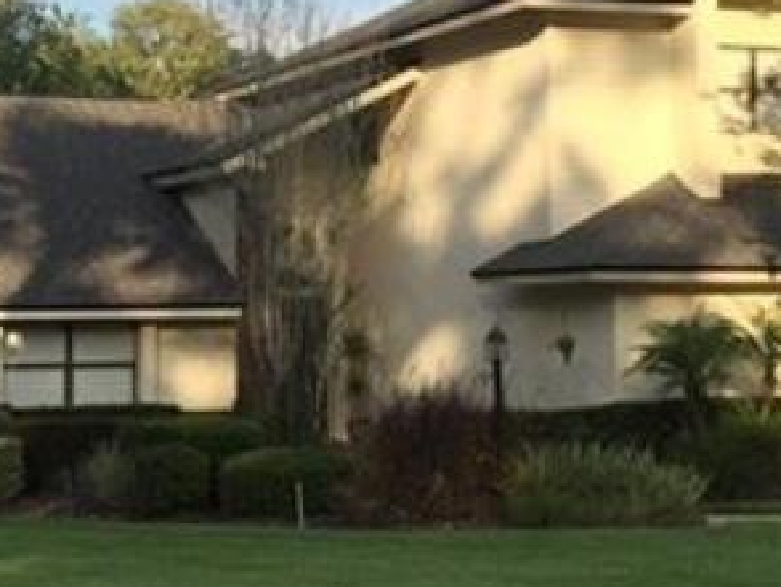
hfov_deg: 19.4
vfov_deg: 14.6
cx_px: 412
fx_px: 2281
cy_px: 157
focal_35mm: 101
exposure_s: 1/1199
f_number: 2.2
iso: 32
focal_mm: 4.15
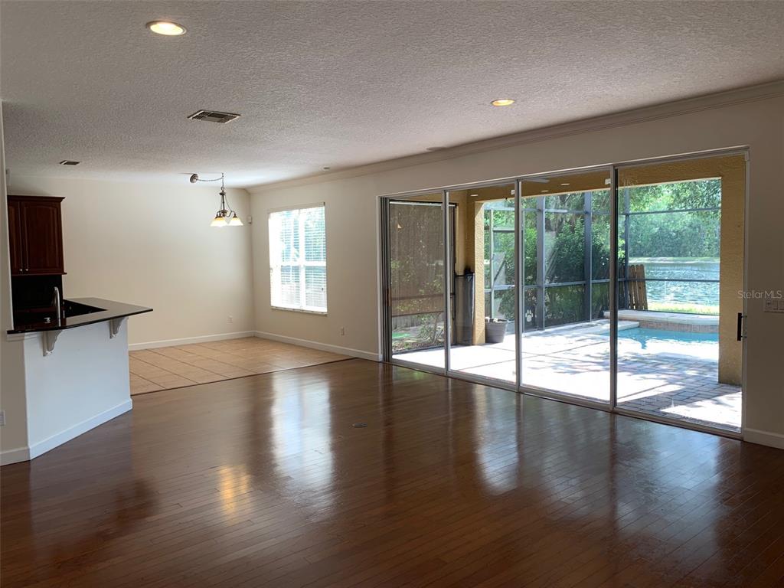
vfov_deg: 53.1
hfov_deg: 67.3
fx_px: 589
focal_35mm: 26
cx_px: 392
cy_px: 294
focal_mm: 4.25
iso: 32
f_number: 1.8
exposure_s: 1/120
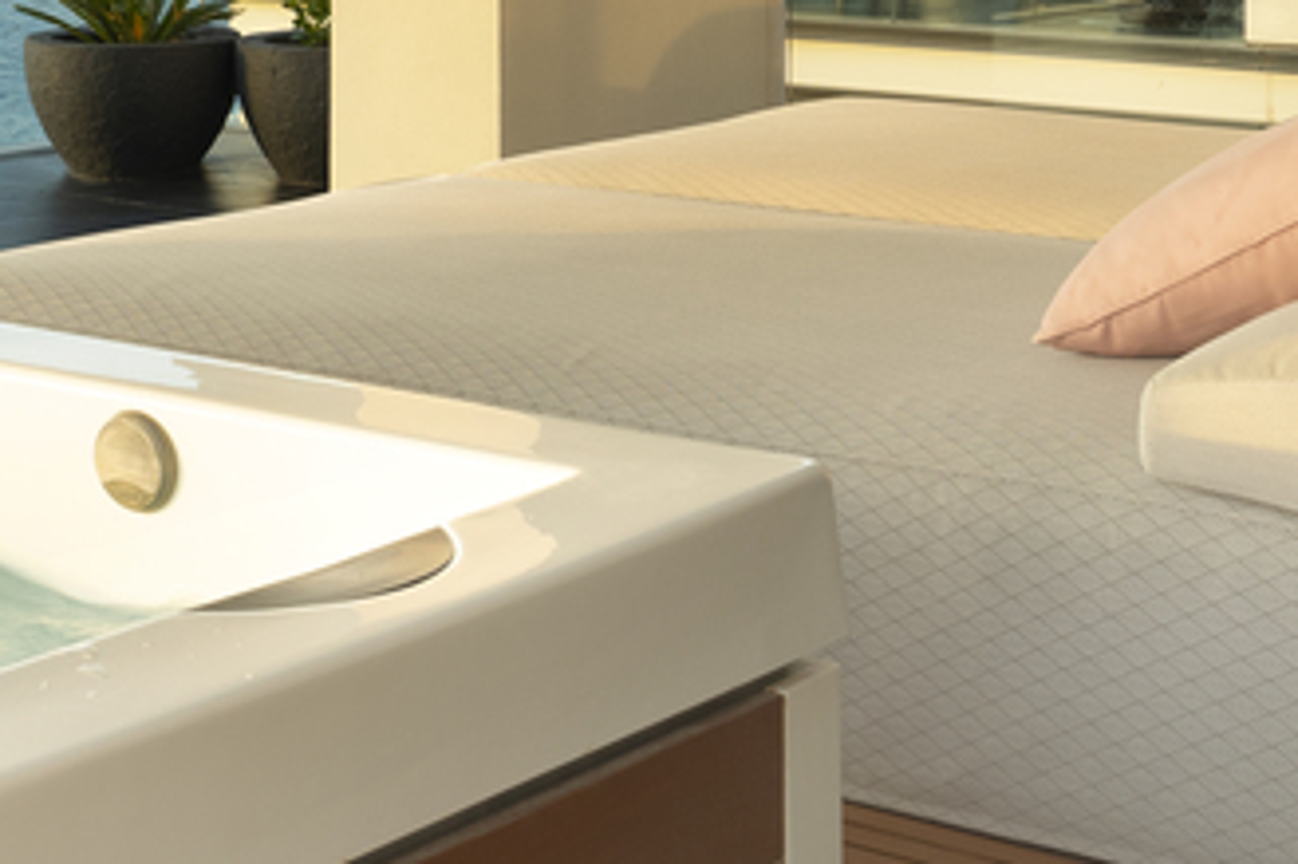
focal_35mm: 82
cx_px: -32
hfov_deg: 23.6
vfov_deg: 15.8
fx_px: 2955
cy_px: -256
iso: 200
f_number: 11
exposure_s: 1/13
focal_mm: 23
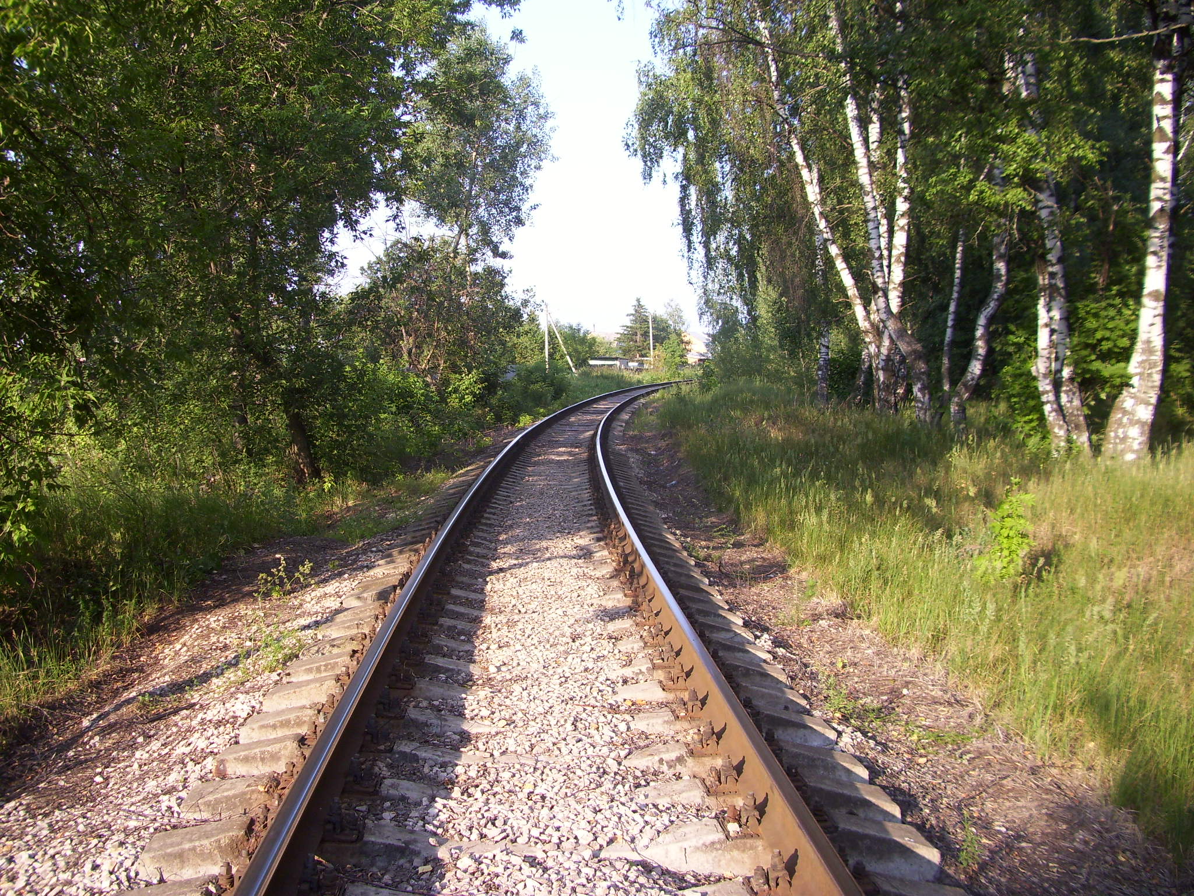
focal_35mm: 34
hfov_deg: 54.0
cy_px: 448
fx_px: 1173
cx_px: 597
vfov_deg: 41.8
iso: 80
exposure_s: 1/250
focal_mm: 5.7
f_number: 2.9
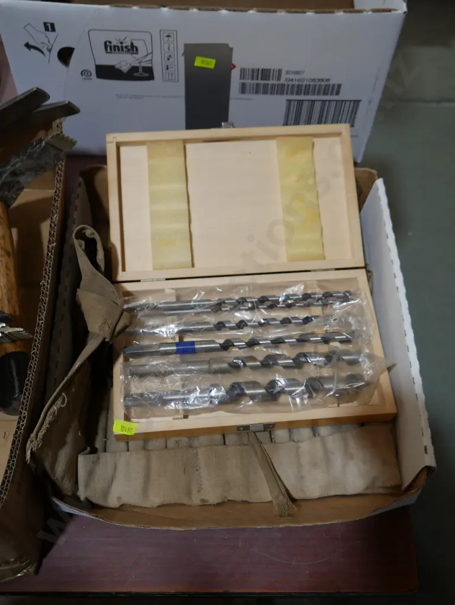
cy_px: 302
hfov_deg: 37.8
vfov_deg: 49.0
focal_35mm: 38
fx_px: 665
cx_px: 228
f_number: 4.1
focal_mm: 19
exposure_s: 1/80
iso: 200
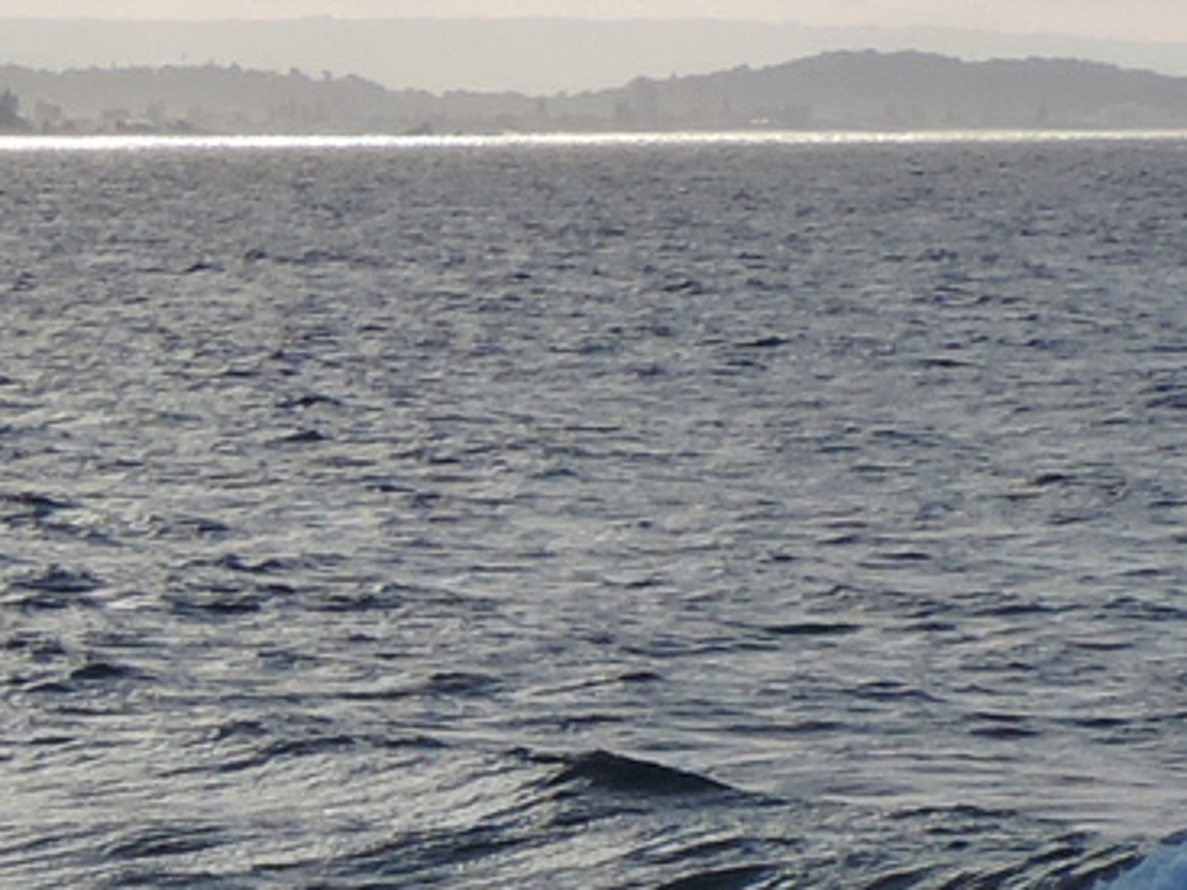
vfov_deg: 5.1
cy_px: 859
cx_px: -1928
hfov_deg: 6.4
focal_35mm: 293
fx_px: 10044
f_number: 3.4
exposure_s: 1/1600
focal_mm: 7.6
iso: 80
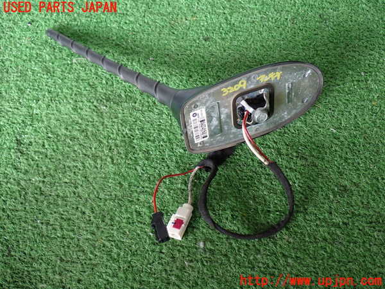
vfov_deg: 35.1
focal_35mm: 41
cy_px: 144
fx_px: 456
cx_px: 192
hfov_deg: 45.8
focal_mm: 7.31
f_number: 2.8
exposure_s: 1/40
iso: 200
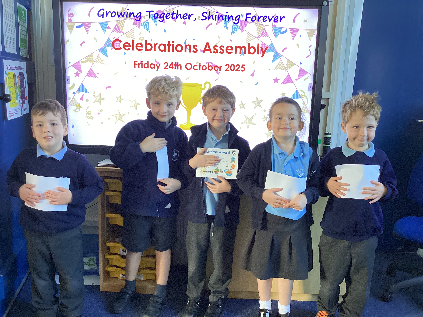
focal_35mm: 31
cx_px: 212
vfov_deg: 45.4
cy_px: 158
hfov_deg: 58.4
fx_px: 379
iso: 100
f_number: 2.4
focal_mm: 3.3
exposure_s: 1/60
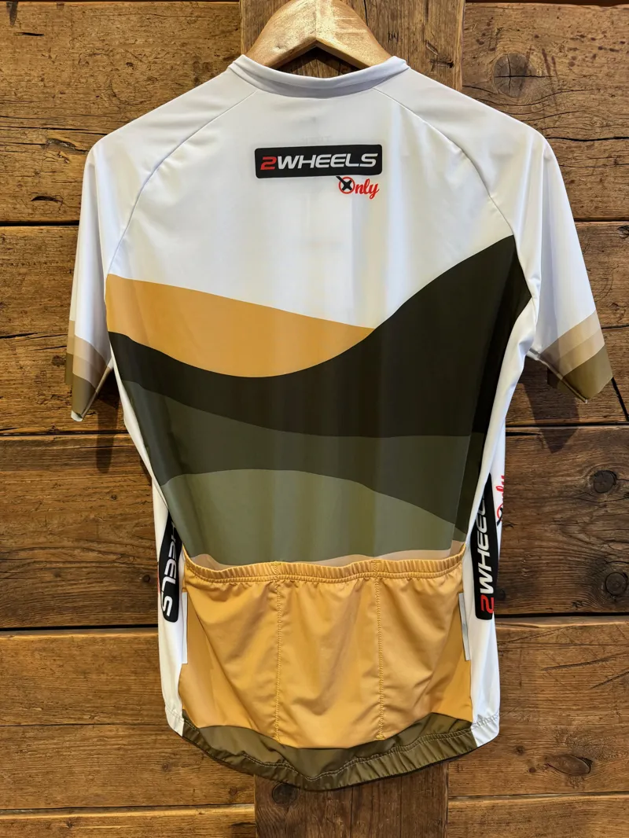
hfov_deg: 56.8
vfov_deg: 71.6
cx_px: 314
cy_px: 419
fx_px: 581
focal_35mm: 24
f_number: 1.78
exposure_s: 1/50
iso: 250
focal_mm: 6.76
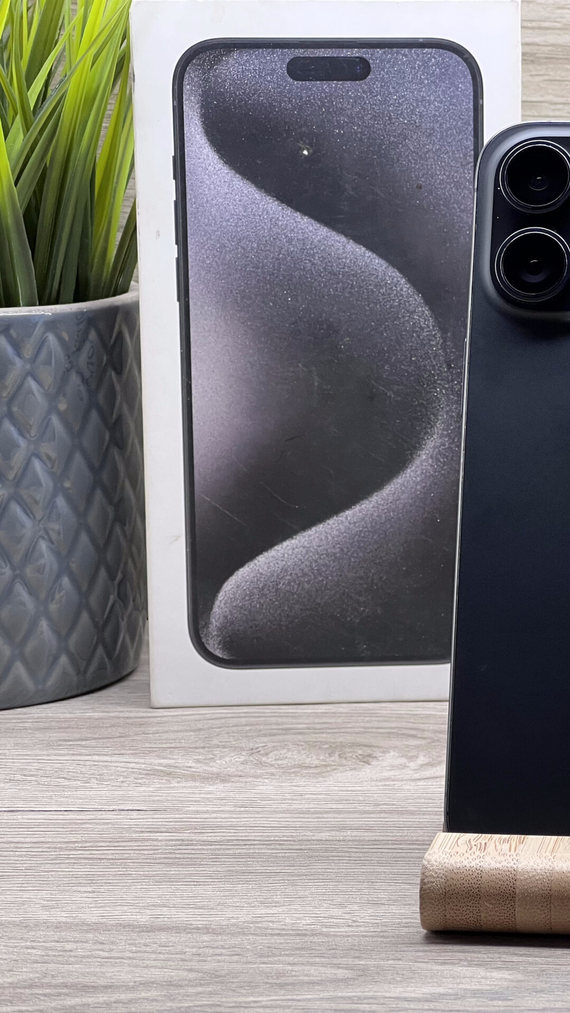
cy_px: 507
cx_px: 638
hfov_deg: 10.7
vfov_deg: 19.1
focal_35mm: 112
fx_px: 3008
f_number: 2.8
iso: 125
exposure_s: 1/99
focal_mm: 9
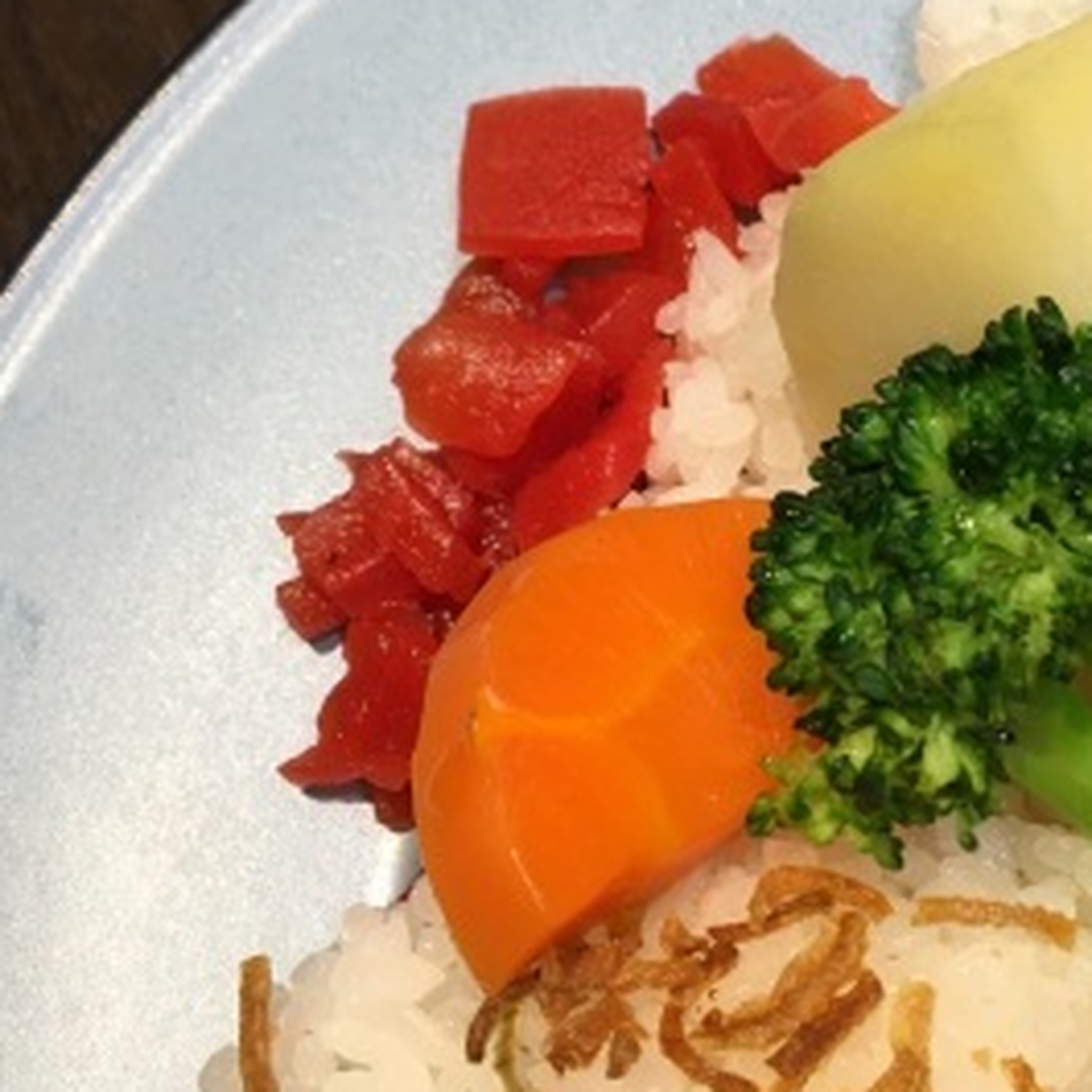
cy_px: 334
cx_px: 713
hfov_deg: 29.4
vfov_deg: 29.3
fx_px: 2070
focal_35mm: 58
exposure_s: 1/30
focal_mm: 4.15
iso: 80
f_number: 2.2
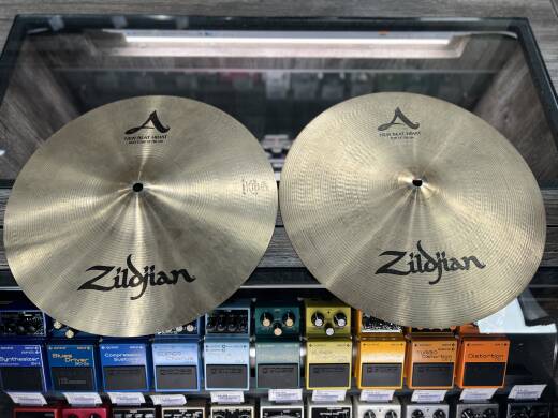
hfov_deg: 67.3
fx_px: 419
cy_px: 209
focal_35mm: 26
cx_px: 279
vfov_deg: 53.1
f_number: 1.5
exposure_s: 1/120
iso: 50
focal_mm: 5.7
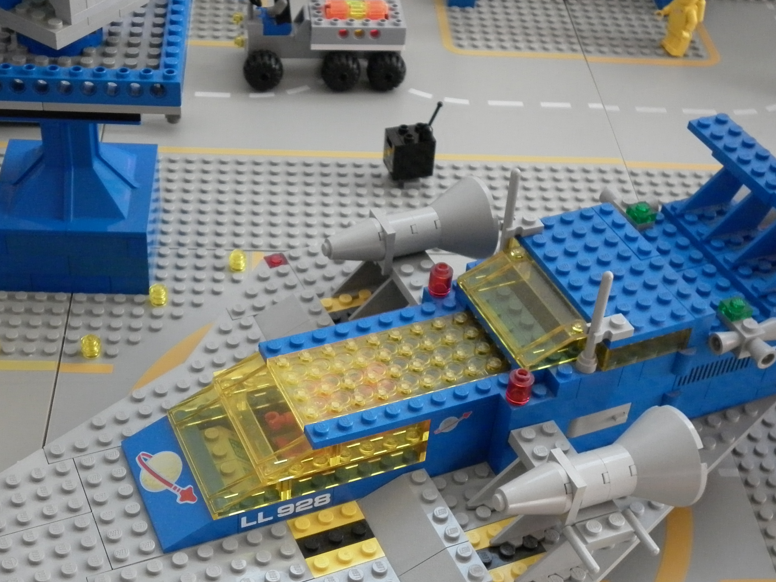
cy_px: 375
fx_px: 1210
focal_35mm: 54
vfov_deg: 26.9
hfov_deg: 35.5
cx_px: 347
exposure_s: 1/50
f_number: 3.1
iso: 80
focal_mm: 6.5
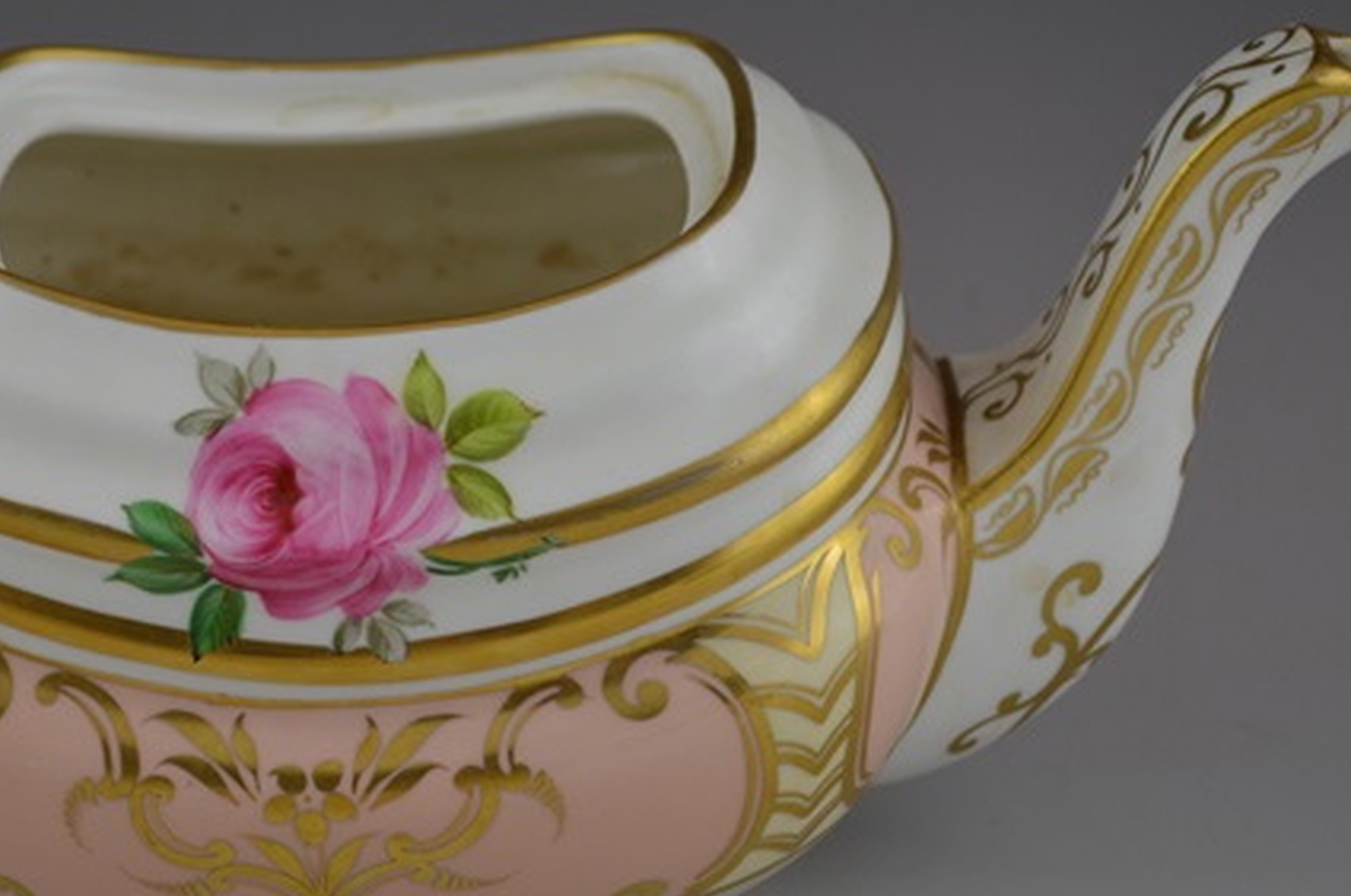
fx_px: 4047
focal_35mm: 108
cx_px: 443
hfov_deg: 18.9
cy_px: 454
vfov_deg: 12.6
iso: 400
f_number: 5.3
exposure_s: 1/60
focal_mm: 46
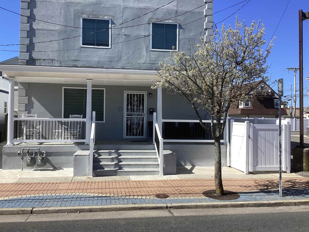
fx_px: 295
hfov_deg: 55.3
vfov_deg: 42.9
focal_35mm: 33
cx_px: 149
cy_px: 111
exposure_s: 1/1314
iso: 25
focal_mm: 3.3
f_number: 2.4
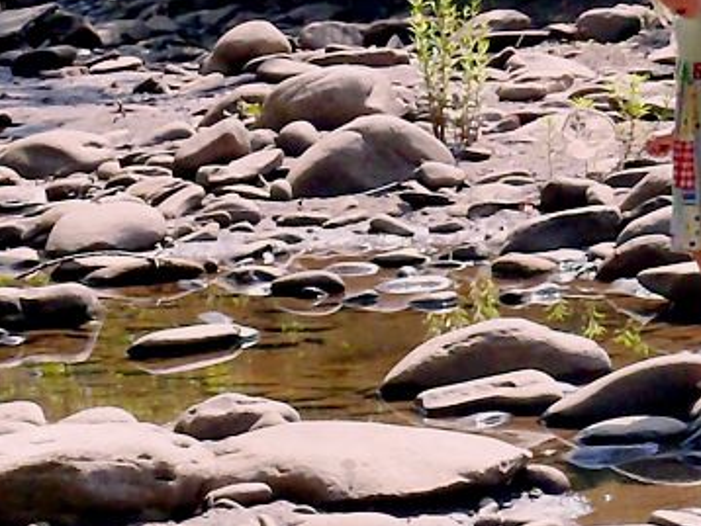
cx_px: 433
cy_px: 200
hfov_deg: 9.1
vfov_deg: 6.9
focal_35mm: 217
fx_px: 4397
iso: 800
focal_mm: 19.85
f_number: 5.2
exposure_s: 1/1000
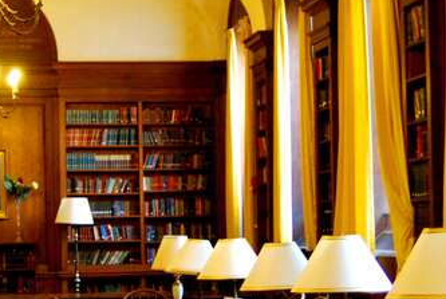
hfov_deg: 20.1
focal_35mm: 101
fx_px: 1253
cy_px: 169
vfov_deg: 13.6
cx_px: 142
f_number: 4.2
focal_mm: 28
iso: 1600
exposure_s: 1/30
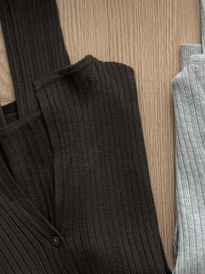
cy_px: 63
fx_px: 616
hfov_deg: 18.9
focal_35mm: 78
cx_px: 120
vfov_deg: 24.7
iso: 100
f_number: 1.78
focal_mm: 6.76
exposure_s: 1/107
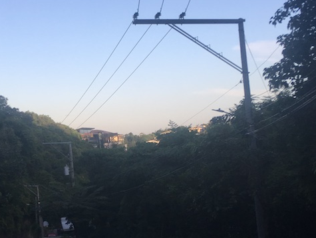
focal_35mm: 61
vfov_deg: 24.0
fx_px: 557
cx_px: 51
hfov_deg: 30.7
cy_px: 147
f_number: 2.2
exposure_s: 1/596
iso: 25
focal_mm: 4.15
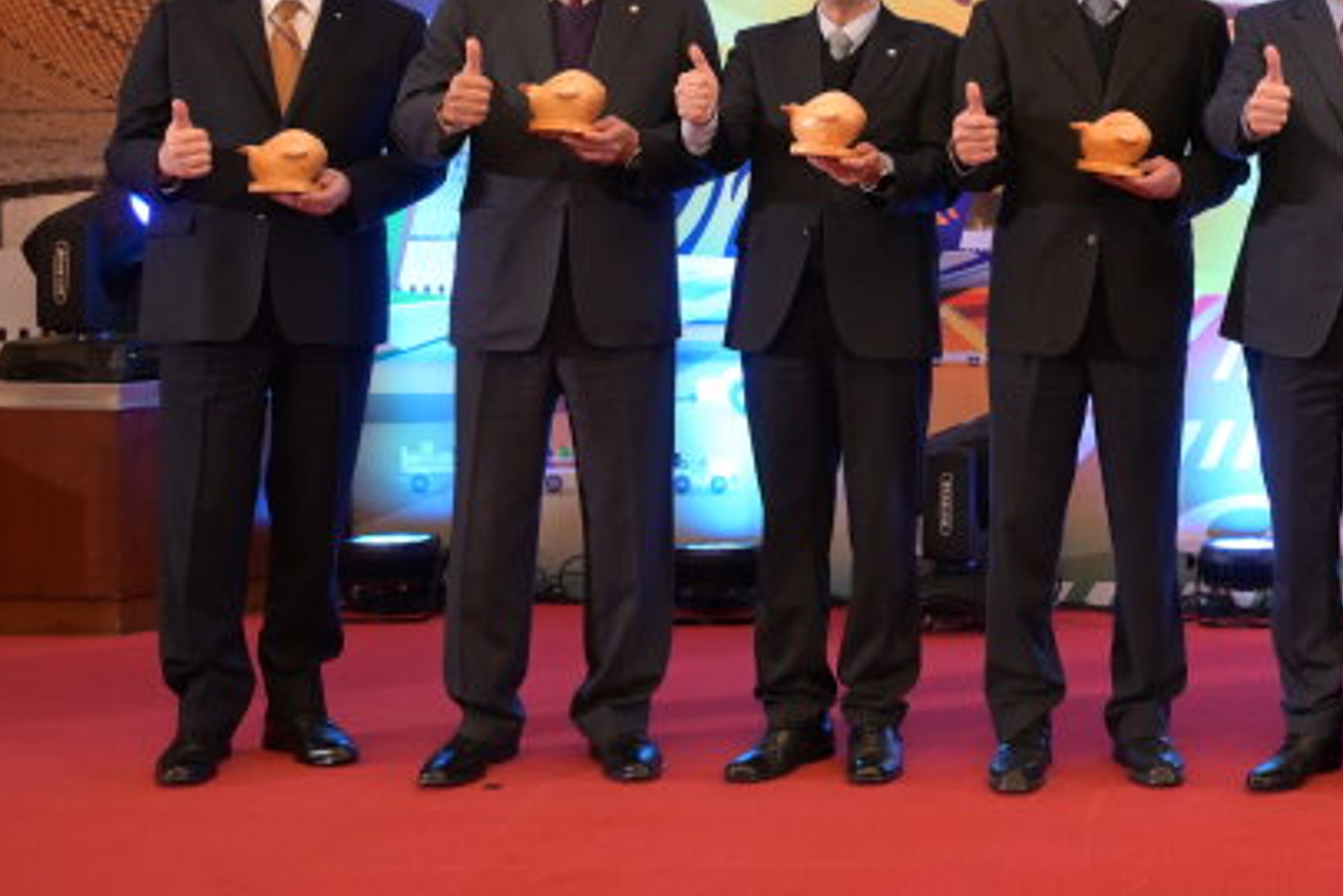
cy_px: 63
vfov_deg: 21.0
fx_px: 2355
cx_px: 1393
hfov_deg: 29.4
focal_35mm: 63
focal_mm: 28.5
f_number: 4
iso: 2000
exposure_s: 1/125
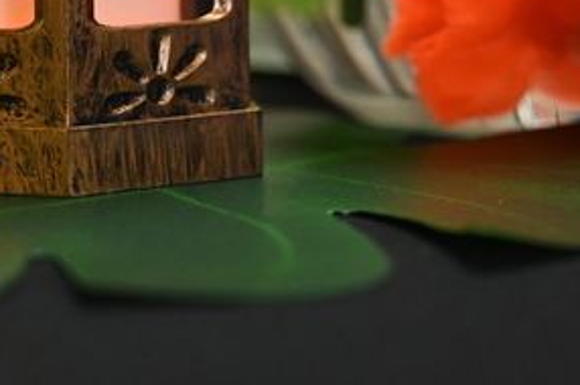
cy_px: -151
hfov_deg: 9.3
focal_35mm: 222
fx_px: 3573
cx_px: 499
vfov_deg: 6.1
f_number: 4
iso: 3200
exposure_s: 1/125
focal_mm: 62
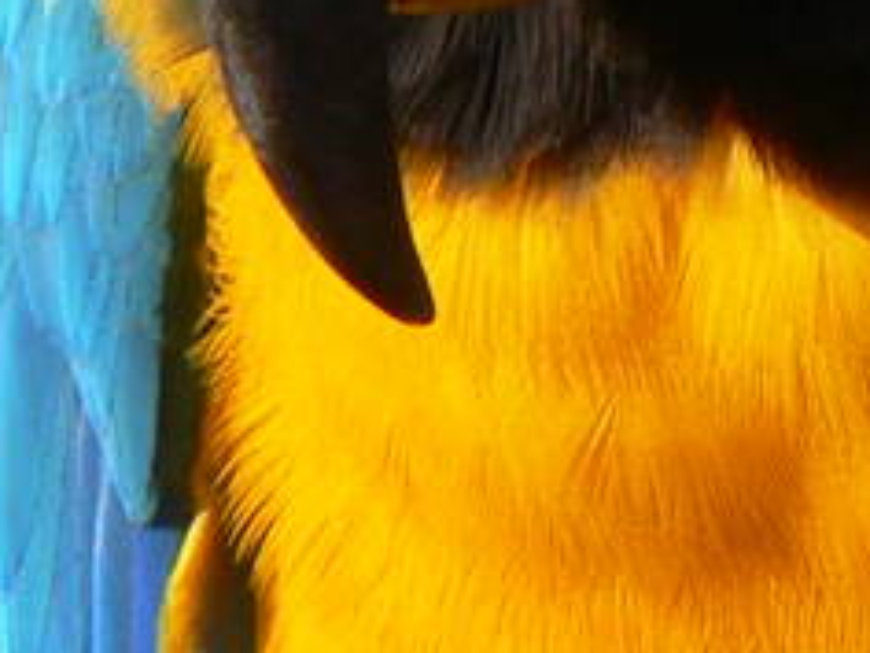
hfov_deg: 0.7
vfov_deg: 0.5
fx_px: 71629
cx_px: 1032
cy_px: -339
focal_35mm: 2850
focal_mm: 88.8
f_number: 5.6
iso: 80
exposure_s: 1/320
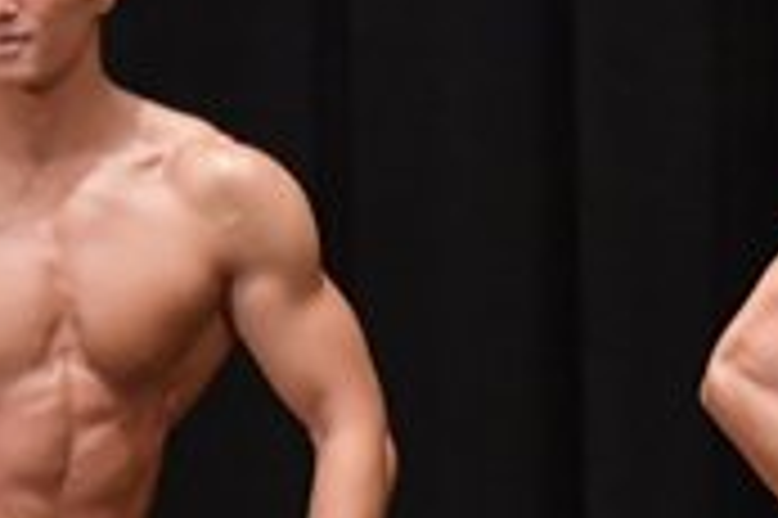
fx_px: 20964
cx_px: 358
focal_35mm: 971
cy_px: 752
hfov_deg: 2.1
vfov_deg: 1.4
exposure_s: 1/400
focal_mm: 145
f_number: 5.6
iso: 5000
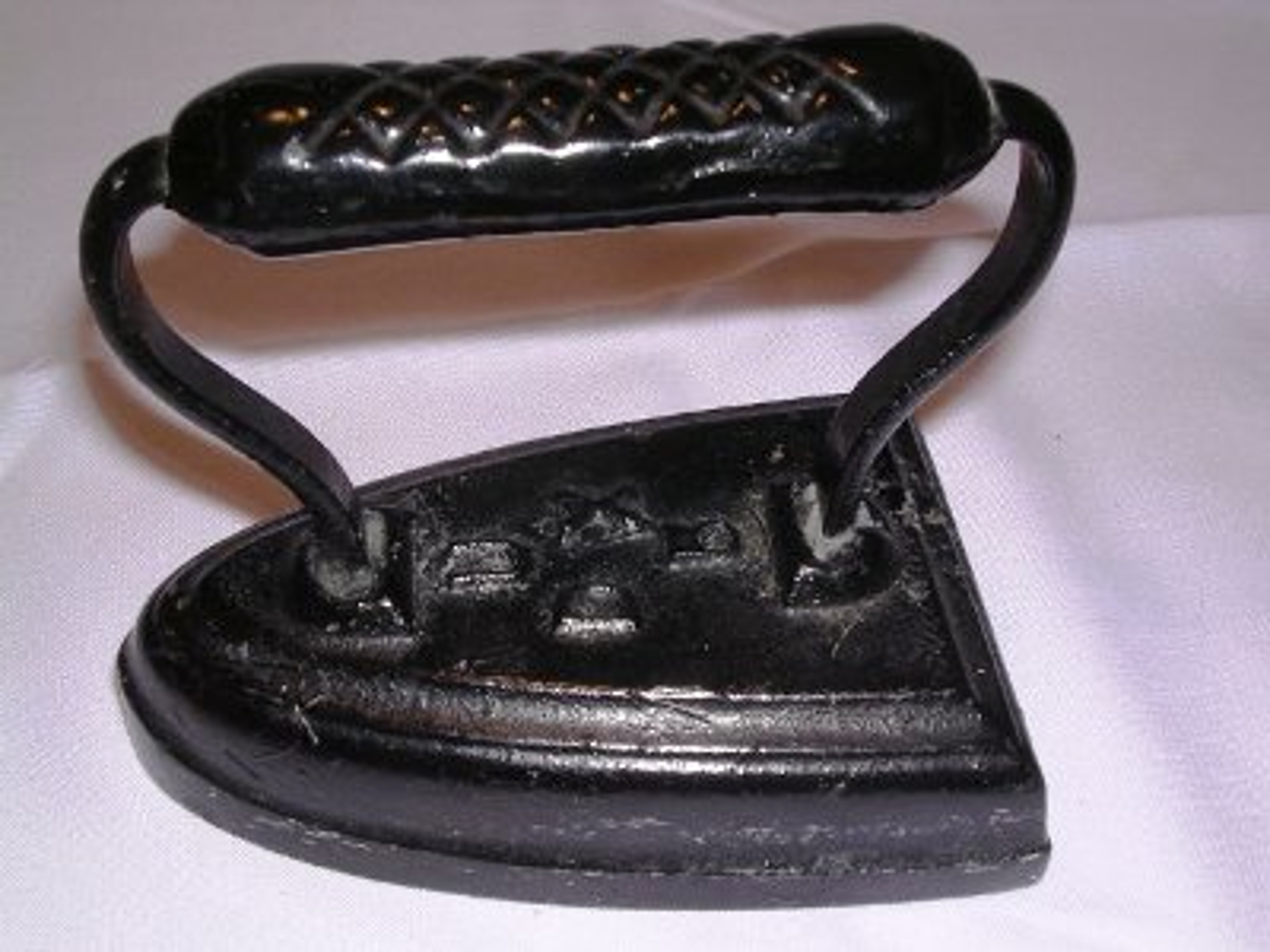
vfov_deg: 35.1
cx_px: 635
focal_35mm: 41
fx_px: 1504
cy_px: 476
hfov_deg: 45.8
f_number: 5.8
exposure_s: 1/60.1
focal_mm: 6.2
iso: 100
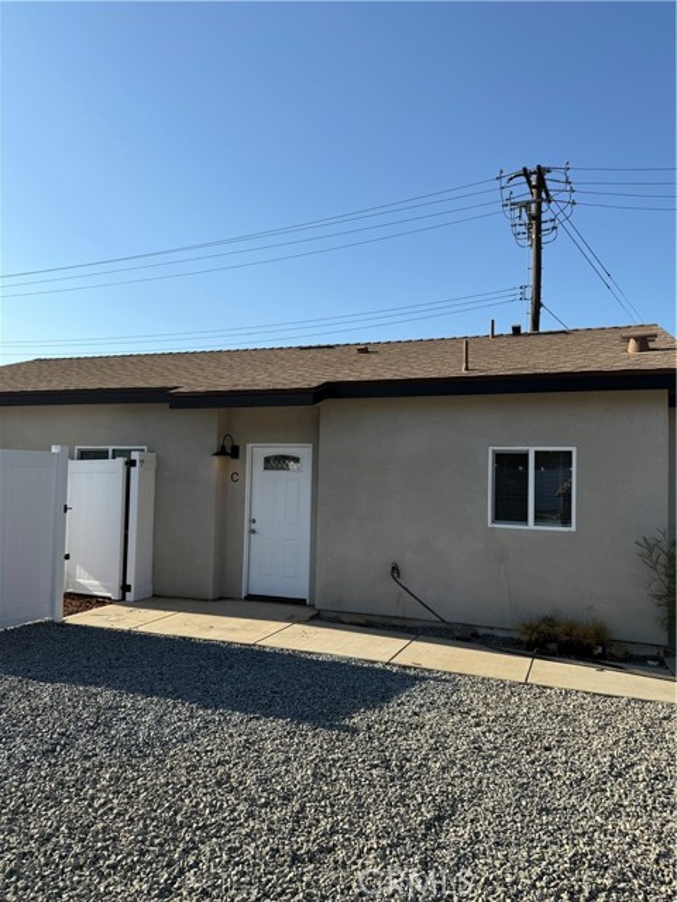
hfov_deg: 56.8
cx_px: 338
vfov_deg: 71.6
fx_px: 626
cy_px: 451
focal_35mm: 24
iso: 80
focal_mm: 6.76
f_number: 1.78
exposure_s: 1/4405
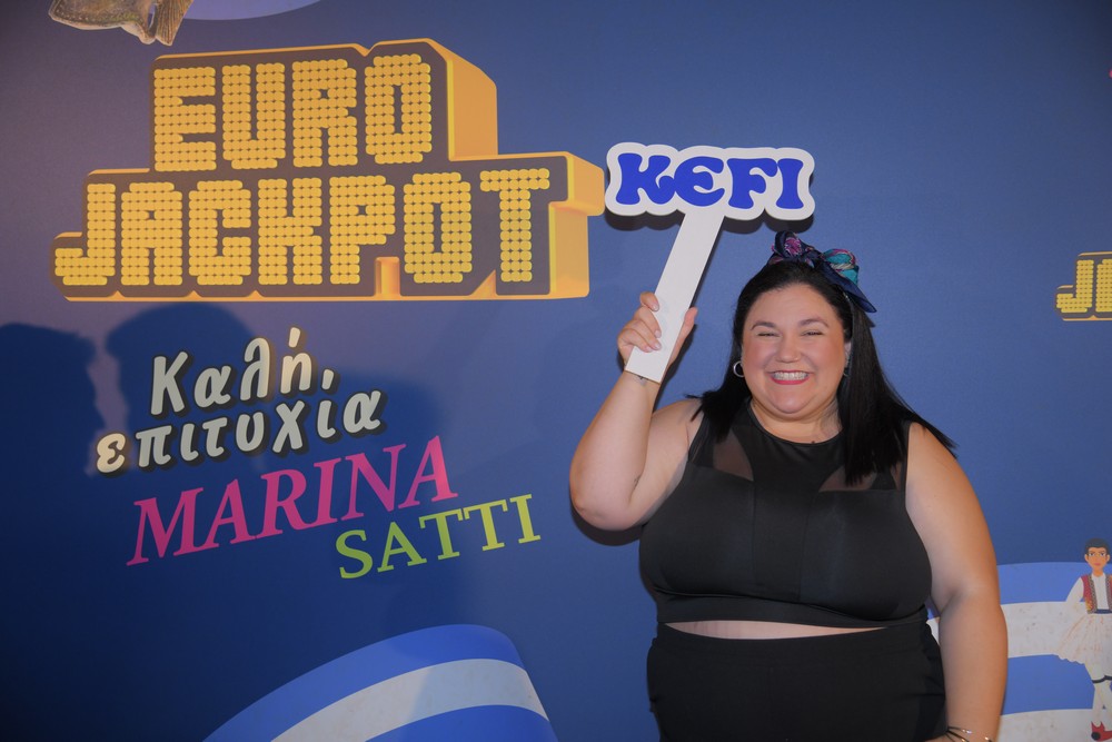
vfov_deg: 29.3
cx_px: 556
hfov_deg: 42.7
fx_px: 1421
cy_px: 371
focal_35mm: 46
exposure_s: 1/250
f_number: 4
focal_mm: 46
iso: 500
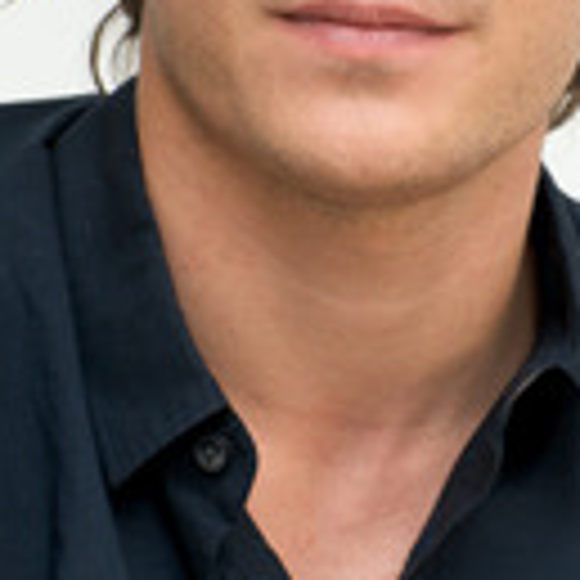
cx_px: 438
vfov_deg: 4.6
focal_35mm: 381
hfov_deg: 4.6
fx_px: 7222
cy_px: 148
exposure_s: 1/100
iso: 400
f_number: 7.1
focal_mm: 145
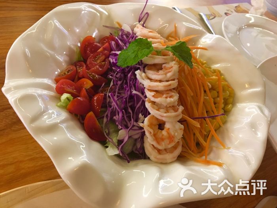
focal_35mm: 29
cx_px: 138
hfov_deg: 61.7
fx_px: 232
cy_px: 104
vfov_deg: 48.2
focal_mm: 4.15
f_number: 2.2
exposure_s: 1/20
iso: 200
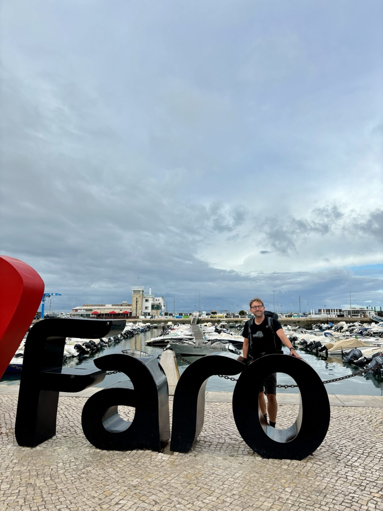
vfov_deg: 67.3
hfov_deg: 53.1
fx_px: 384
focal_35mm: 26
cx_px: 192
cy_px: 256
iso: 50
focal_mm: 5.96
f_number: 1.6
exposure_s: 1/2571
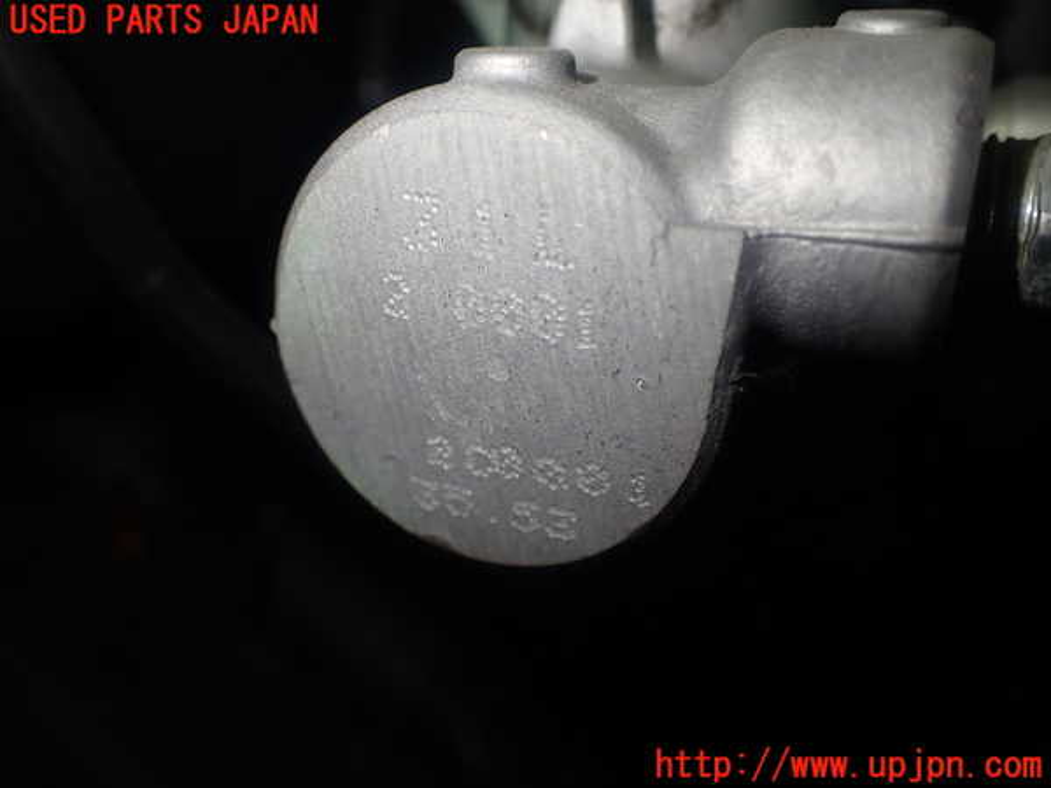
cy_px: 394
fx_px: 911
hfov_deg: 60.0
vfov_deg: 46.8
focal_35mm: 30
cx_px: 526
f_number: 2.3
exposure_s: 1/125
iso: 200
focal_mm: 5.4
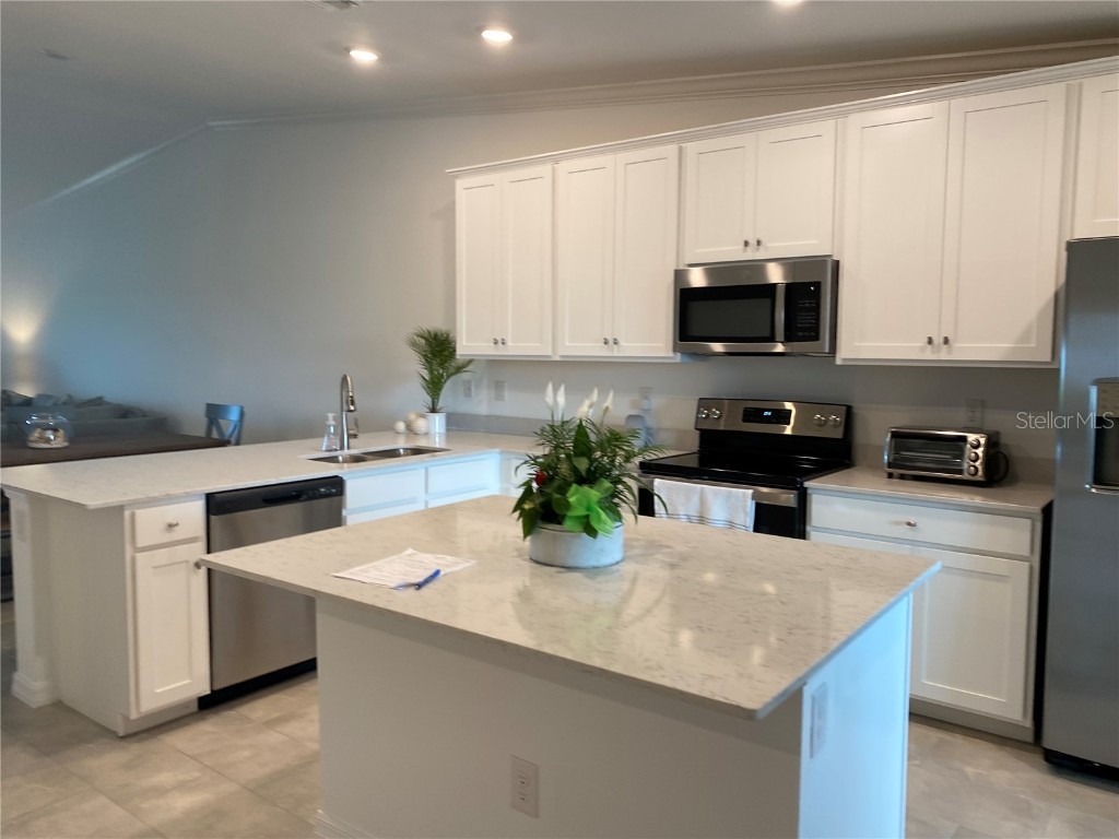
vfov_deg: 53.1
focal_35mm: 26
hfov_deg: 67.3
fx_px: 840
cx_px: 560
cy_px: 420
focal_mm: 4.25
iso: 80
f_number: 1.8
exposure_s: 1/60
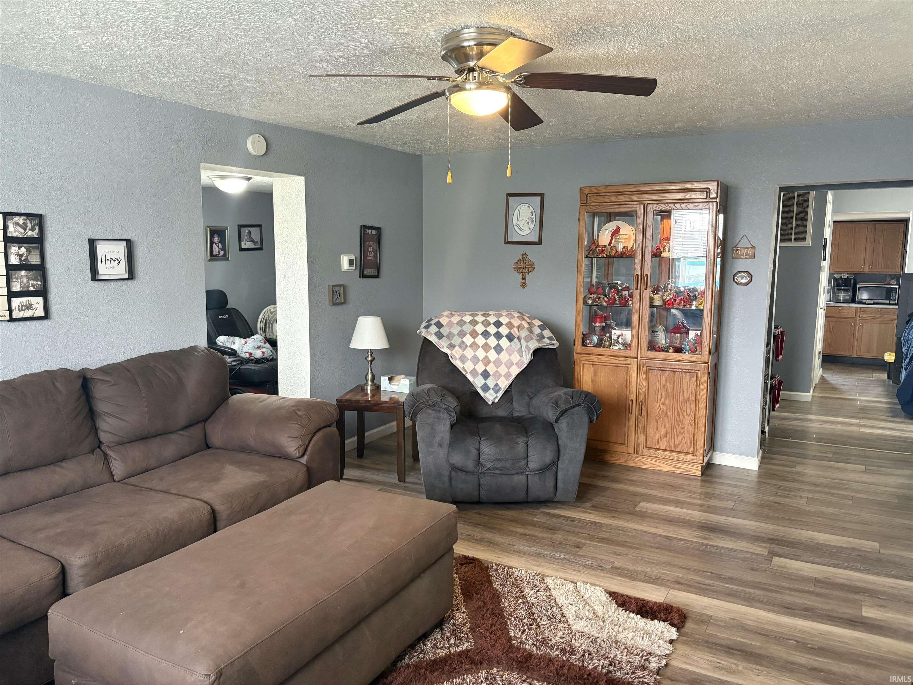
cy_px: 342
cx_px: 456
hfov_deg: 67.3
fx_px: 686
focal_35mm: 26
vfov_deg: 53.1
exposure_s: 1/60
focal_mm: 5.96
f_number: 1.6
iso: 320
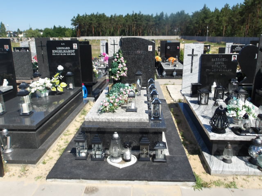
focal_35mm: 27
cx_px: 131
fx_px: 204
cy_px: 98
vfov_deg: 51.4
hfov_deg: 65.3
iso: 100
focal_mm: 4.9
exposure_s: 1/105
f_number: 10.4
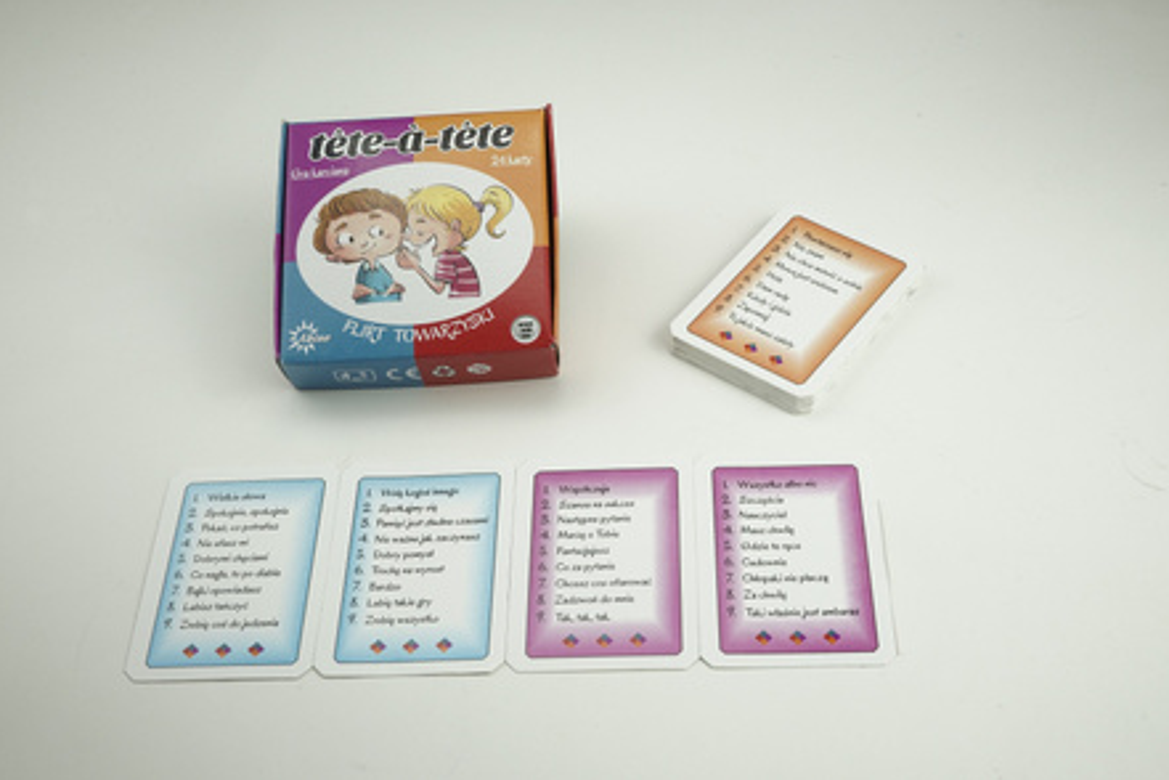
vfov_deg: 28.1
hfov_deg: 41.1
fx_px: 1559
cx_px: 581
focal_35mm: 48
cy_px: 387
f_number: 18
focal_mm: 47
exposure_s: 1/13
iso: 320
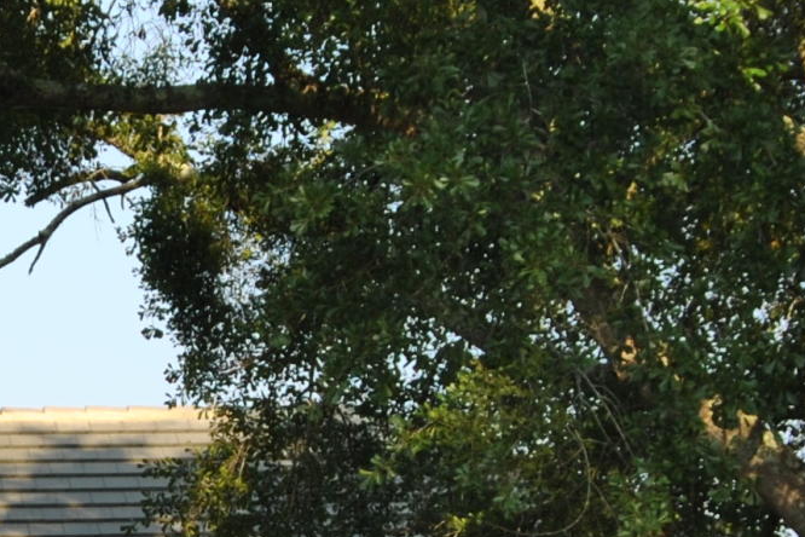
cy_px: 439
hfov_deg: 8.0
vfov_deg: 5.3
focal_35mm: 257
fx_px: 5746
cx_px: -65
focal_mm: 38
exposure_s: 1/200
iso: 100
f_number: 6.3
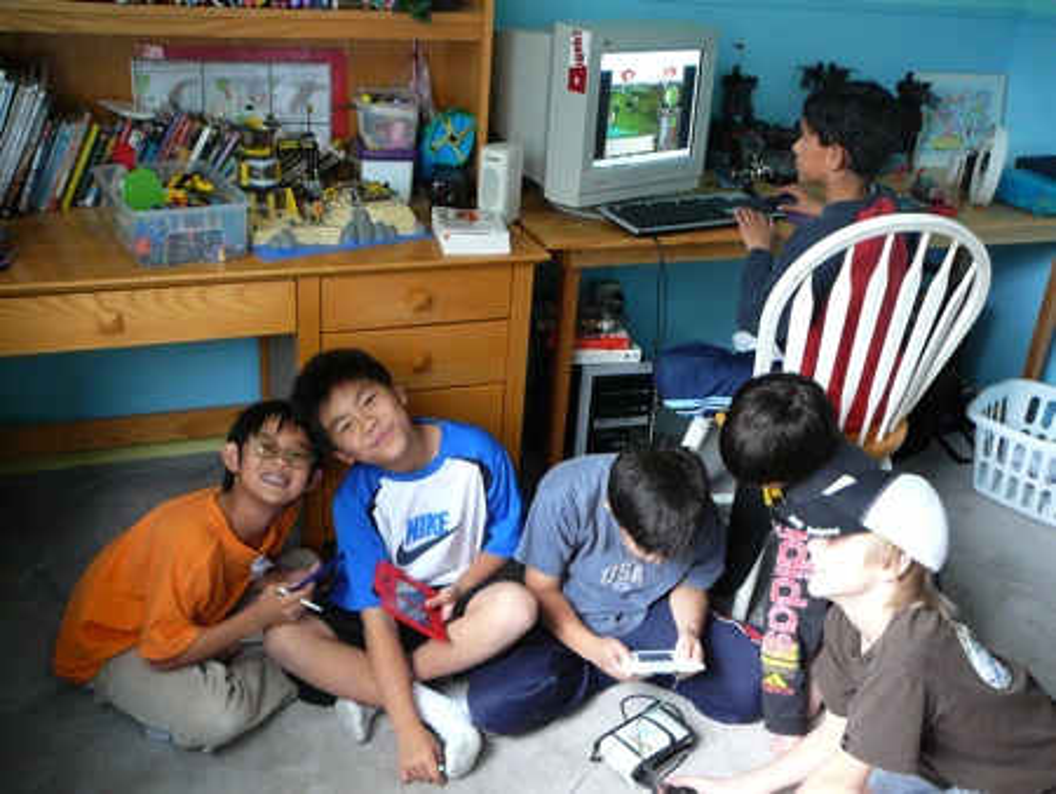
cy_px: 397
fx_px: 1068
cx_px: 528
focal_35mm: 35
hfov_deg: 52.6
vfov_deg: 40.7
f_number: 2.8
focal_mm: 5.2
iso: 200
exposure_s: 1/10
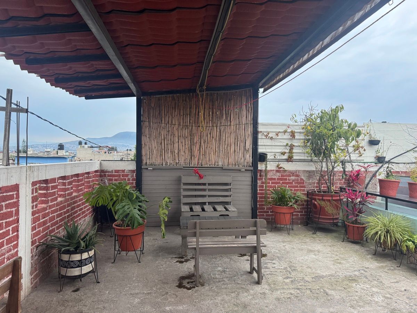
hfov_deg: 71.6
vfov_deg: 56.8
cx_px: 208
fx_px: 289
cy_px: 156
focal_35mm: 24
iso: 250
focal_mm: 6.76
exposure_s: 1/60
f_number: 1.78
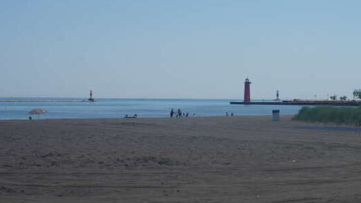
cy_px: 91
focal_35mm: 86
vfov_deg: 14.1
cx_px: 249
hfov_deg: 24.6
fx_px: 821
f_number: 11
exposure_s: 1/250
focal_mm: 37
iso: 100
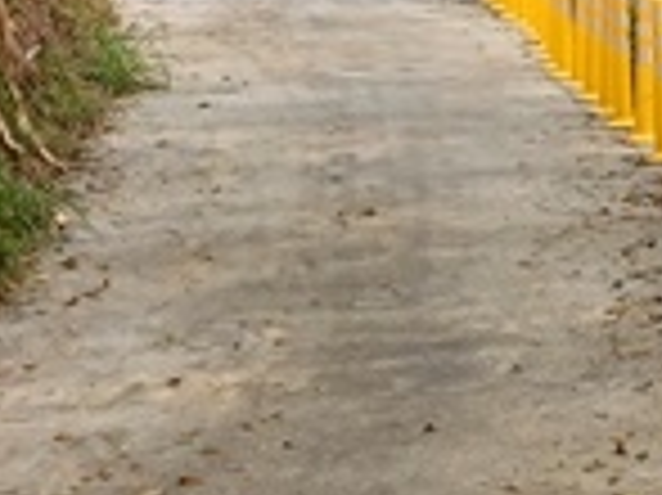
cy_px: 364
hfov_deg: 18.2
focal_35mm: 102
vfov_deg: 14.4
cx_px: 811
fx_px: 1949
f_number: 1.8
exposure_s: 1/136
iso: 32
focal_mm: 4.6
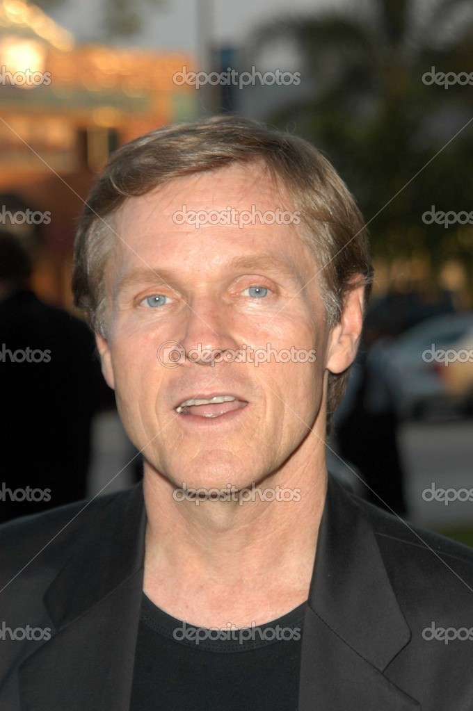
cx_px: 236
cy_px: 356
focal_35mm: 138
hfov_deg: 9.9
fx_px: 2725
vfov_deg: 14.9
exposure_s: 1/160
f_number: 7.1
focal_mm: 92
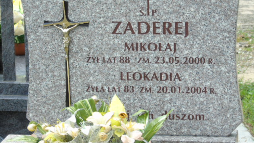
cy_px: 65
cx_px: 127
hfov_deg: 13.8
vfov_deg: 7.8
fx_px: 1051
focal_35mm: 156
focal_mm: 25
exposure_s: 1/125
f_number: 4.7
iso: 80
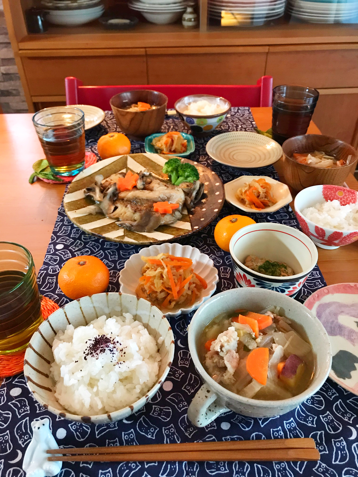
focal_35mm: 28
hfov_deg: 49.7
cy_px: 238
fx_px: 386
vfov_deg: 63.4
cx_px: 179
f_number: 1.8
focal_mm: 3.99
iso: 80
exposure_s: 1/7
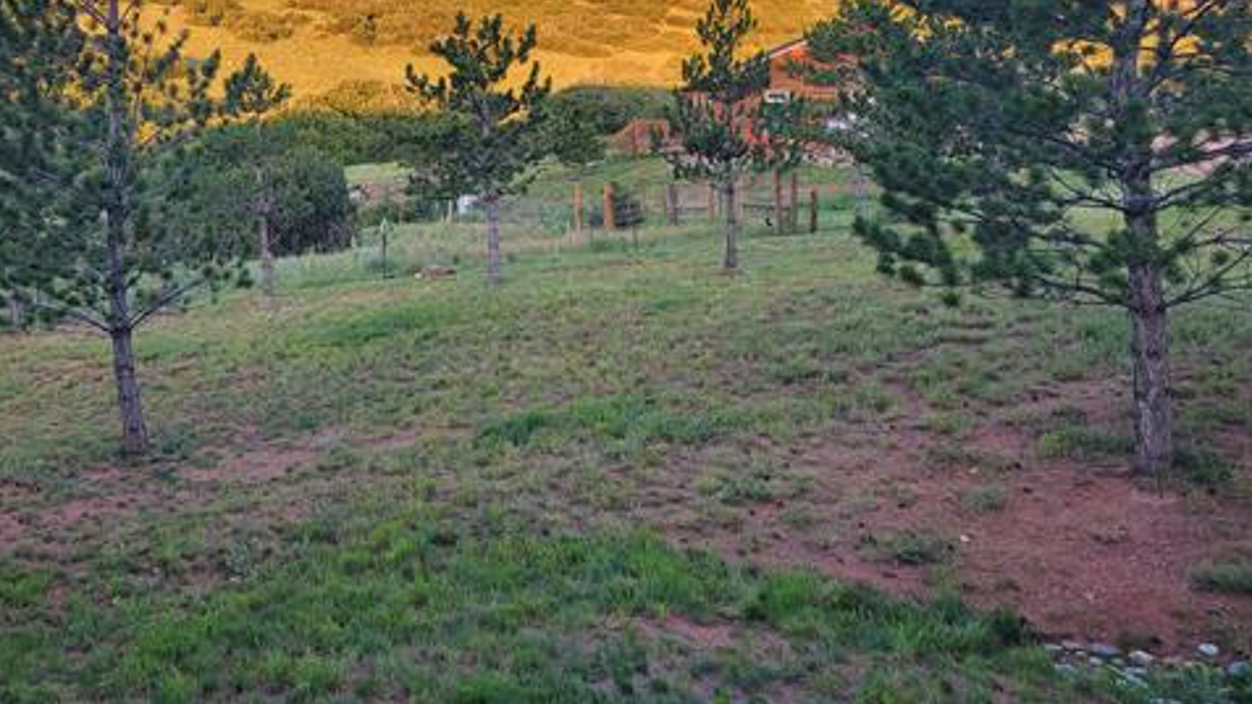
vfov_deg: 30.7
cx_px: 457
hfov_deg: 52.1
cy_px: 183
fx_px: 1261
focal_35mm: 38
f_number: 1.8
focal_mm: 5.4
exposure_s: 1/120
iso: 40
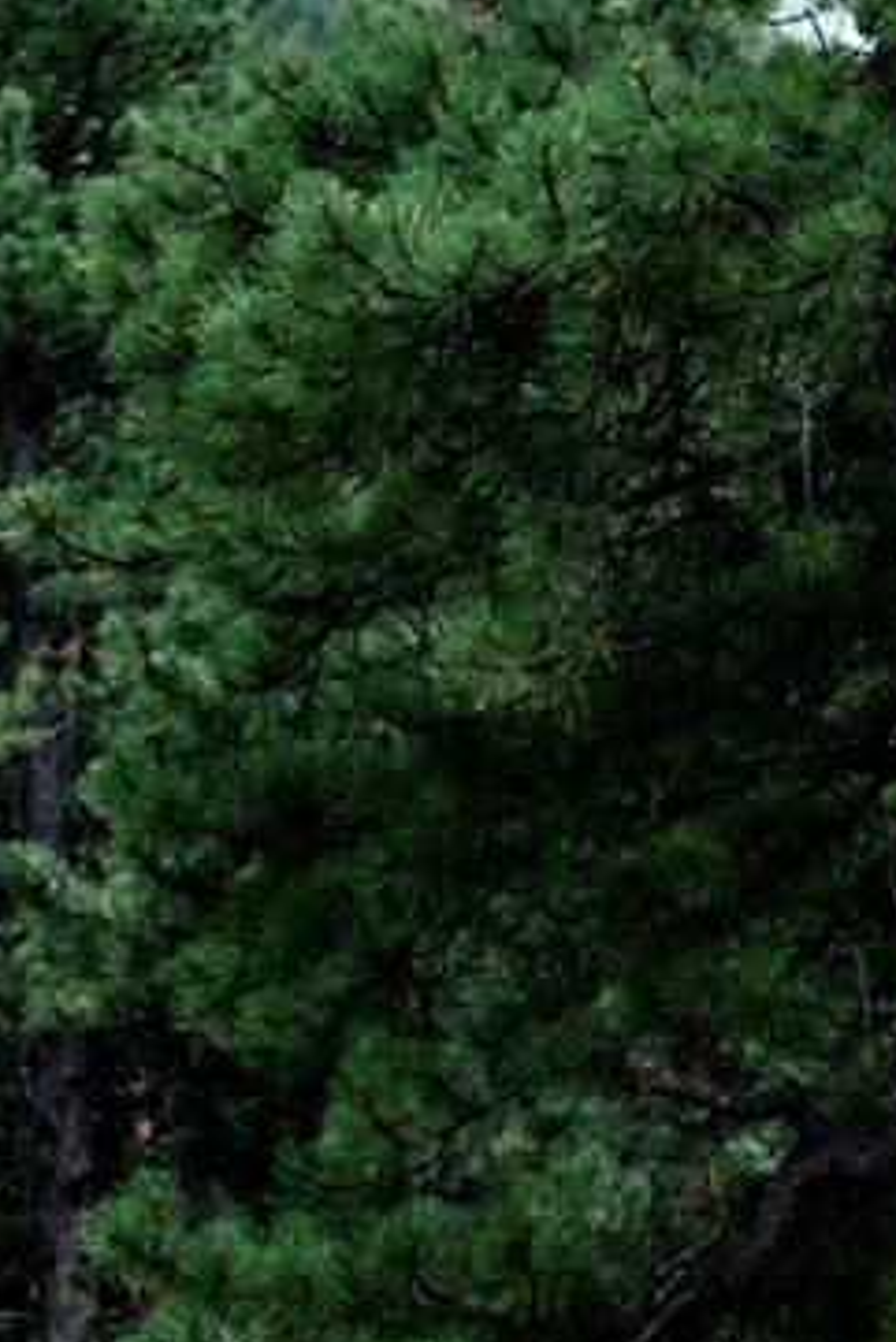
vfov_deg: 12.3
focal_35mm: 166
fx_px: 6191
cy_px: 1216
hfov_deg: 8.1
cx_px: -418
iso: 100
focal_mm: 50
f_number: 5.6
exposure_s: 1/250
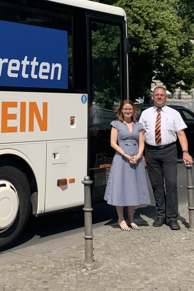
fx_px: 493
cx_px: 24
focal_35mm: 61
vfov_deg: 32.1
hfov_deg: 21.8
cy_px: 63
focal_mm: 4.25
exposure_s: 1/2755
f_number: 1.8
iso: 25
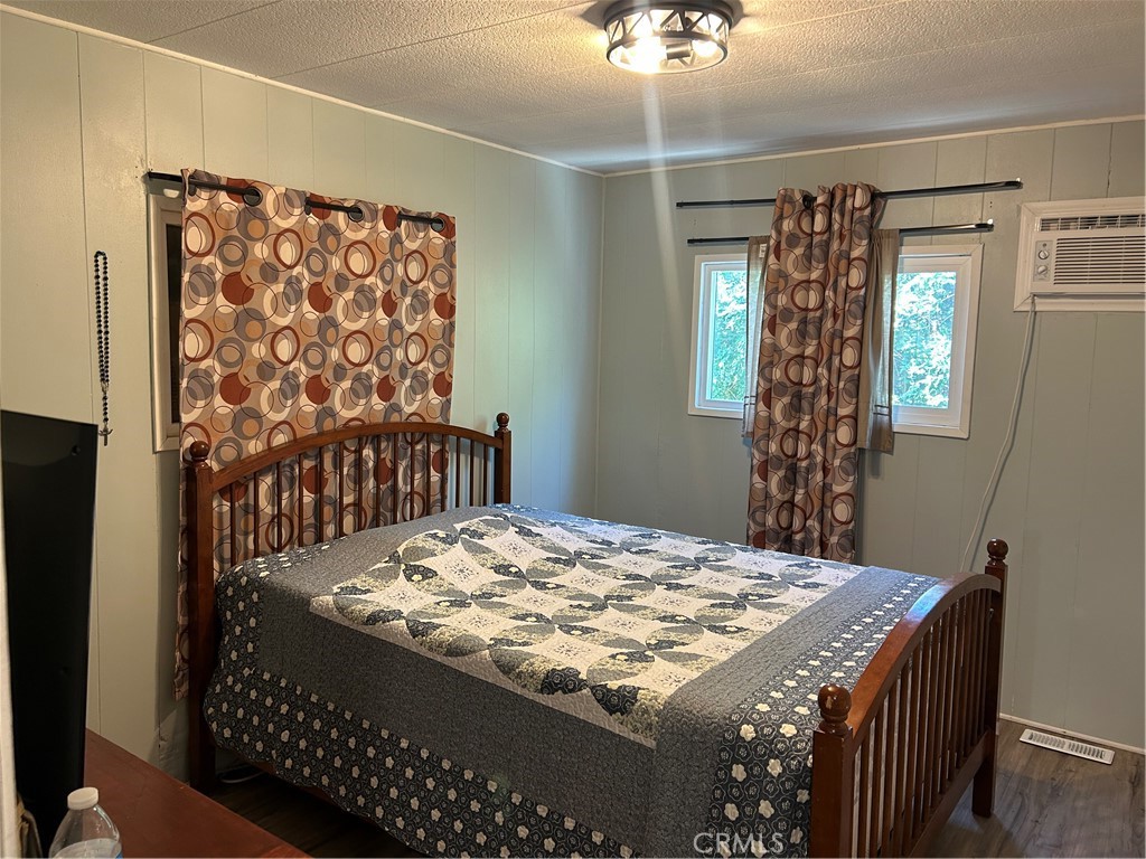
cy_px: 430
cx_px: 573
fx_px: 861
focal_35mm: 26
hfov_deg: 67.3
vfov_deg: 53.1
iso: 160
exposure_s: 1/60
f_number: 1.5
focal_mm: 5.7
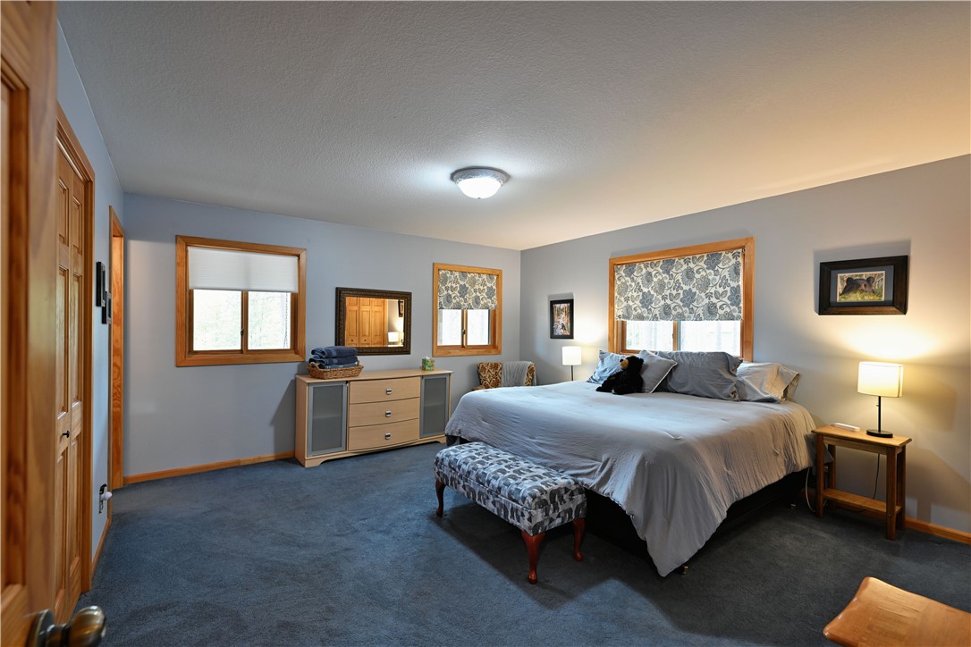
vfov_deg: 73.7
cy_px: 324
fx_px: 432
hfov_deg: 96.7
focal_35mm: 16
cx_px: 486
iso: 200
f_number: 5.6
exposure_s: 1/5
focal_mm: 16
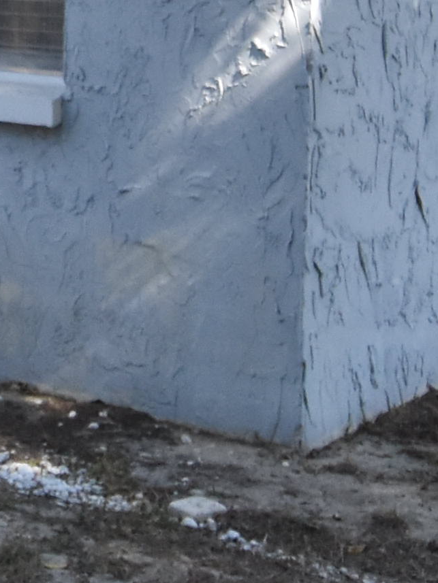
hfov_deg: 13.6
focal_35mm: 101
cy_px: -60
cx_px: -264
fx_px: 1704
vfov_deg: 18.7
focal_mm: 10
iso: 800
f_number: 3.5
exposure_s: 1/2000
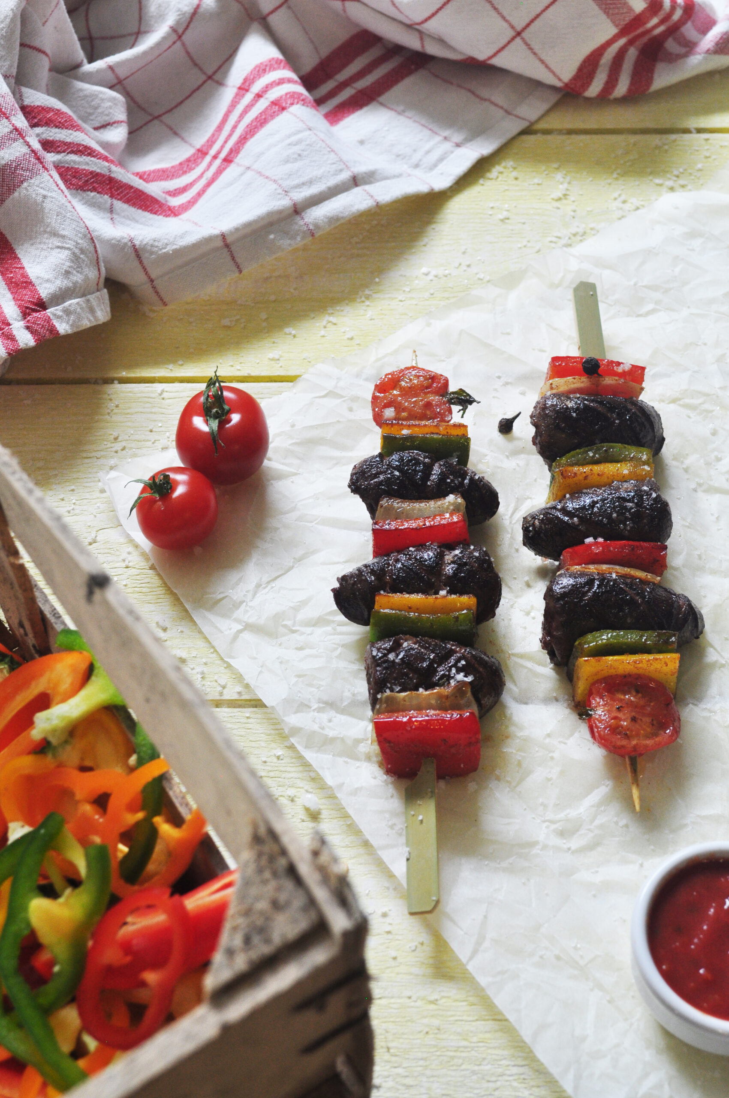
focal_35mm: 52
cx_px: 364
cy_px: 549
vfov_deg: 37.9
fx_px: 1599
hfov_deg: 25.7
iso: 500
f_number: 7.1
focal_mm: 35
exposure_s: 1/40
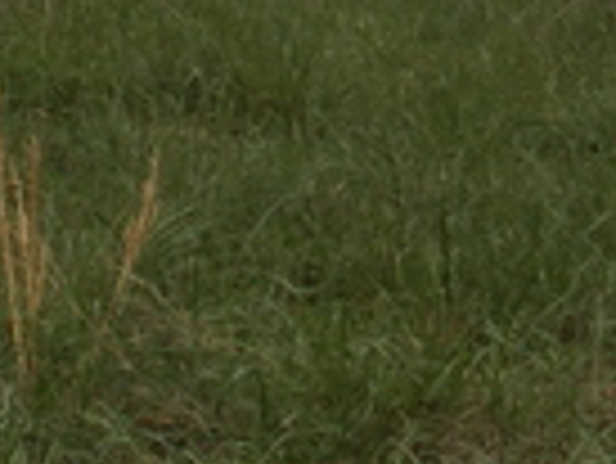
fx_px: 4007
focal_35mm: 225
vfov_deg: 6.5
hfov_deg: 8.8
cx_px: 223
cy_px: -169
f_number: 4.8
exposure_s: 1/1000
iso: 100
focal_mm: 8.9
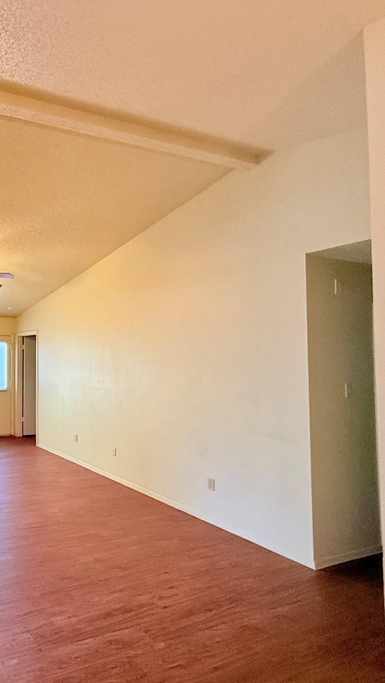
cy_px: 341
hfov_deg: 42.4
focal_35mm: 21
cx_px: -36
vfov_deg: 83.8
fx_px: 381
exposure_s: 1/120
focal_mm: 2.22
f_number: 2.2
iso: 400
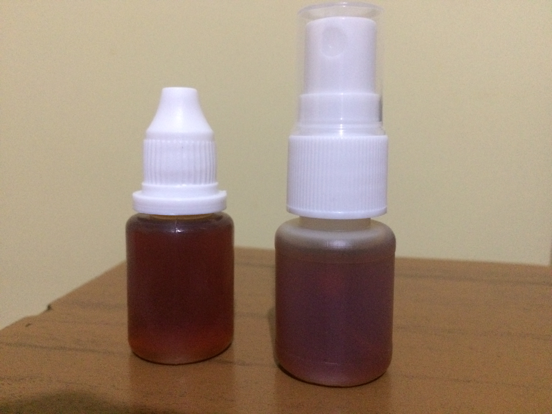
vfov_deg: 48.2
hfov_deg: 61.7
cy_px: 207
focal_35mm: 29
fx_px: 462
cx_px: 276
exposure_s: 1/17
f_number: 2.2
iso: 500
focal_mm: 4.15
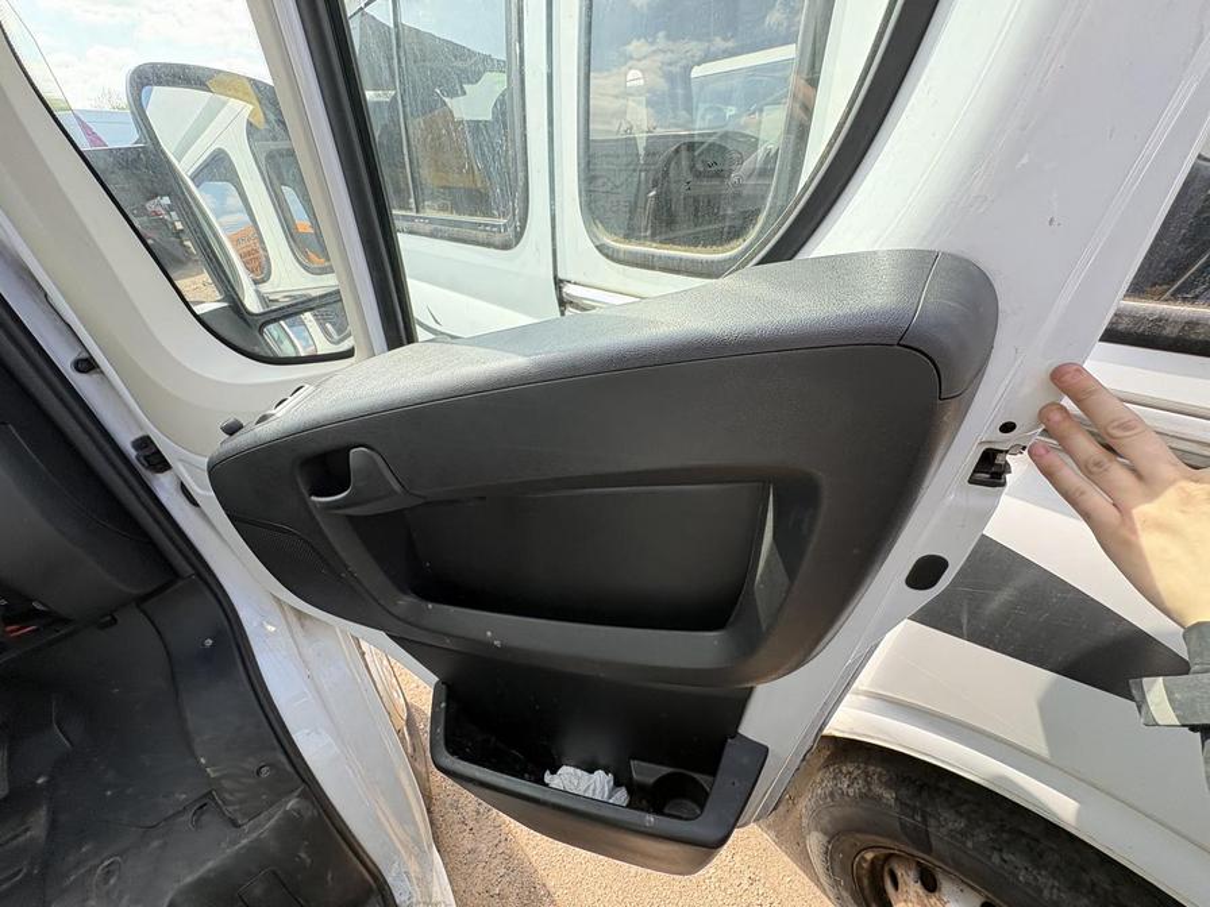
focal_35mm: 14
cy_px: 454
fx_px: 489
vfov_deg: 85.7
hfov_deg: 102.1
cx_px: 605
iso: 125
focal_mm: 2.22
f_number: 2.2
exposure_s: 1/131
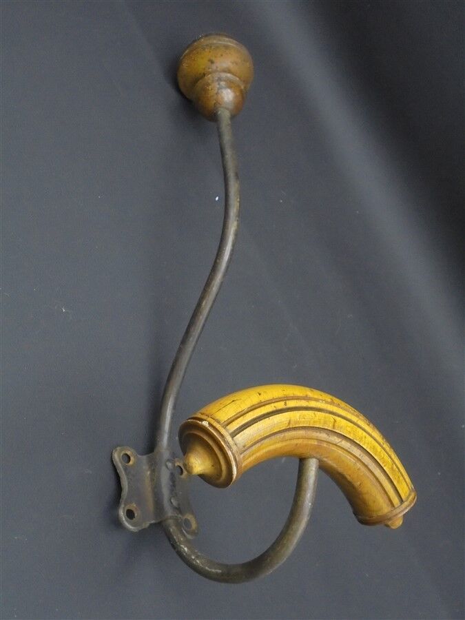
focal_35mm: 43
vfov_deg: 43.9
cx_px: 232
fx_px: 770
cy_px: 310
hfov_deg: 33.6
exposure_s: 1/30
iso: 400
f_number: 4.5
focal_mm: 7.8
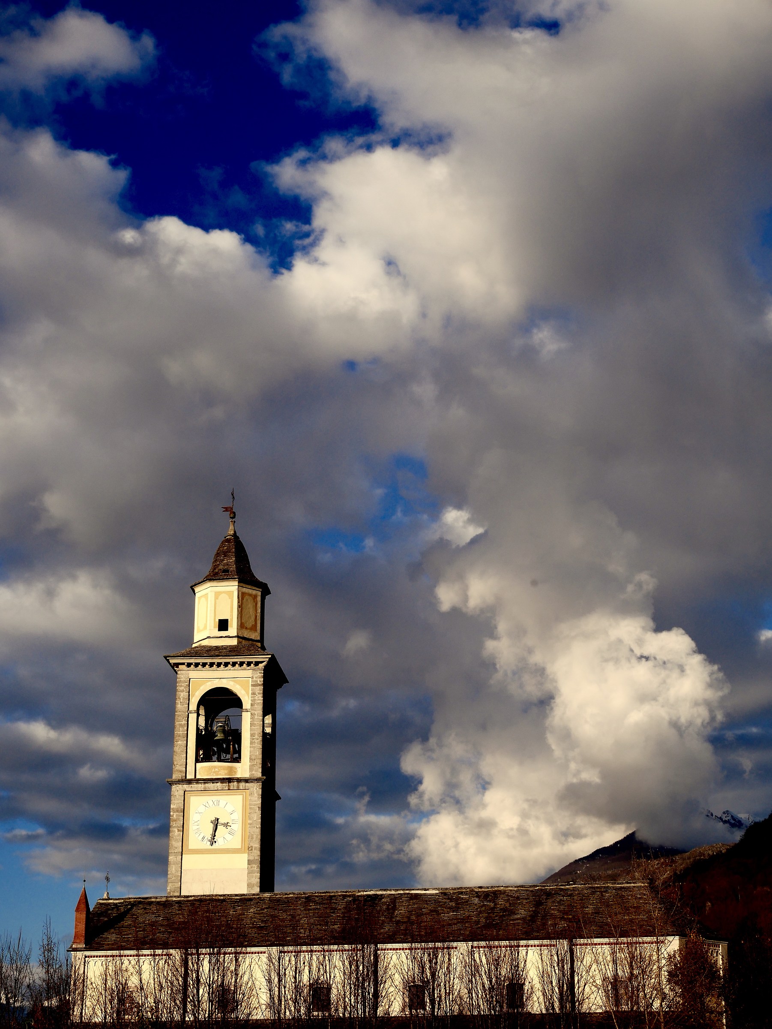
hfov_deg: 22.9
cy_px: 514
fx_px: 1902
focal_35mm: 64
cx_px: 386
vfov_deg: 30.3
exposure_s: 1/400
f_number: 9
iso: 200
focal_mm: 32
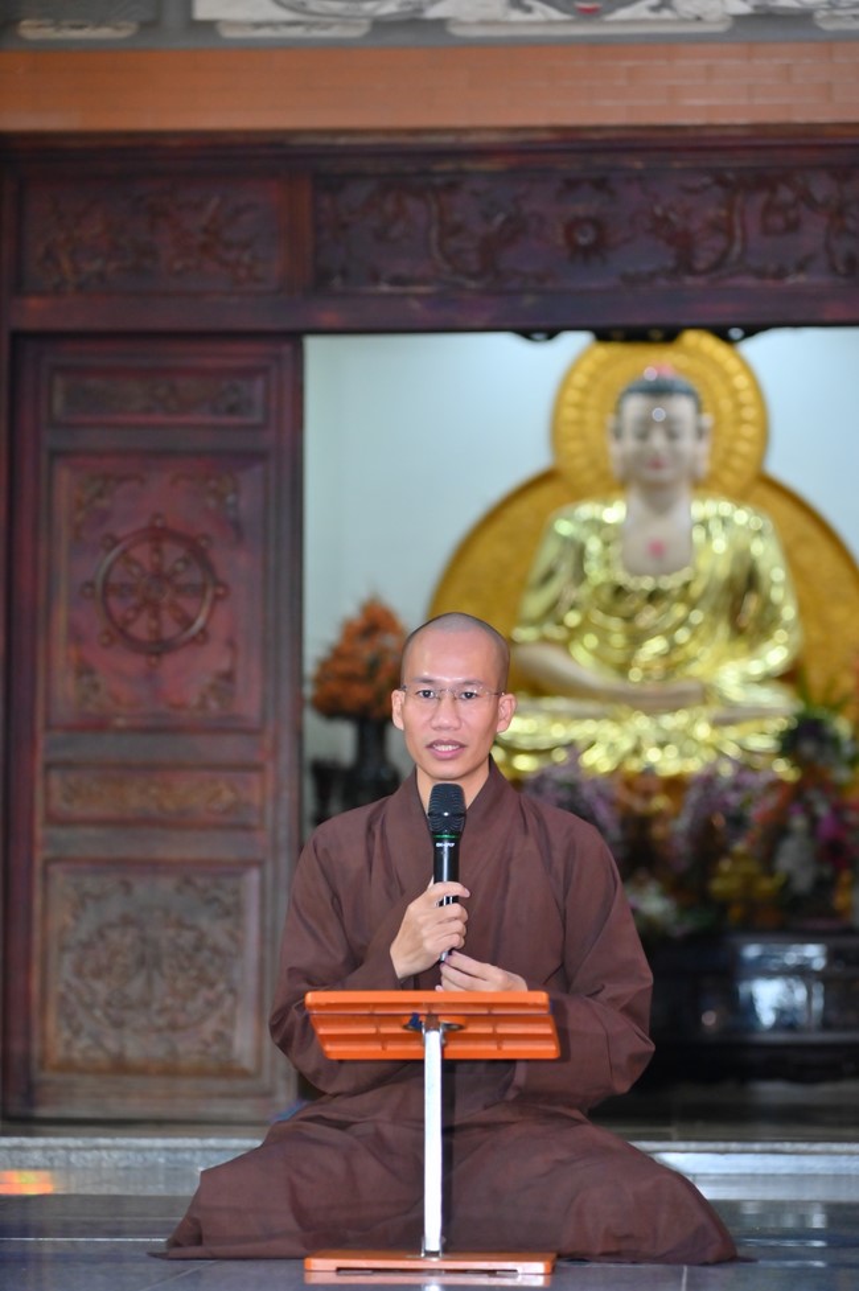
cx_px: 430
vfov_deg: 18.3
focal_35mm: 112
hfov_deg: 12.2
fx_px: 4014
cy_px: 646
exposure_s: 1/100
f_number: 4.5
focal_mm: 112
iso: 2500
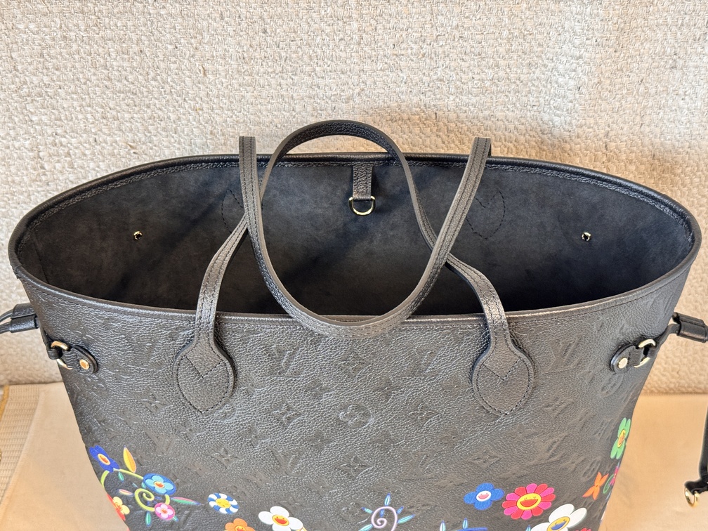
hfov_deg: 39.7
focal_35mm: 48
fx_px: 982
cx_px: 354
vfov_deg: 30.3
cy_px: 266
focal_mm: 6.76
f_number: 1.78
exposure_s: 1/50
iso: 250
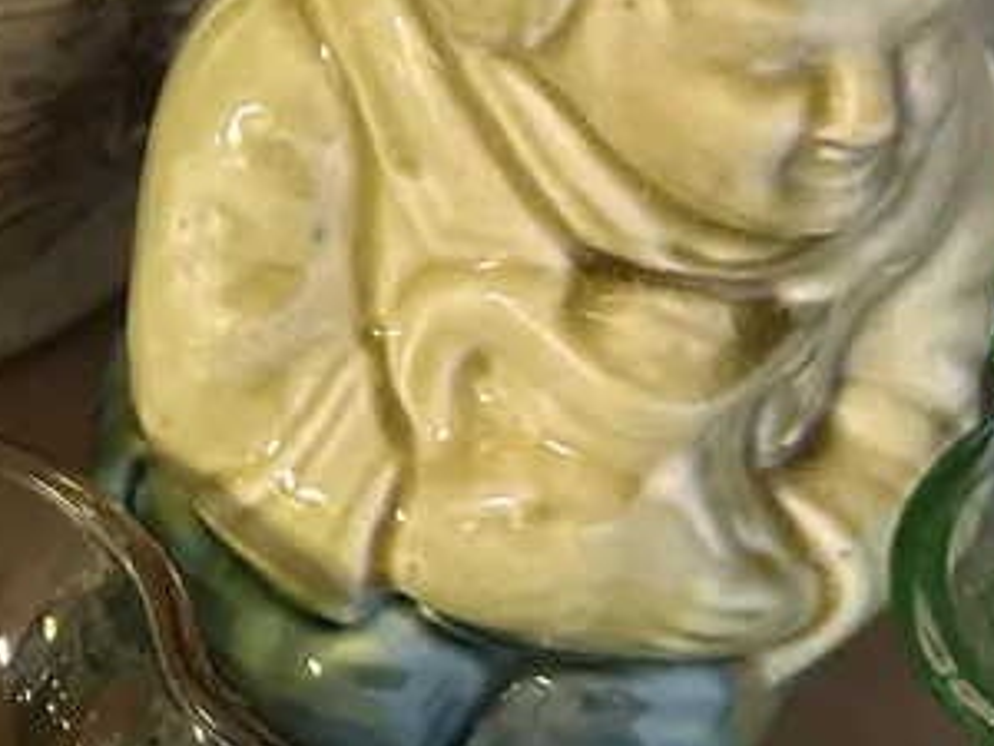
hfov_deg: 21.6
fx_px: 2355
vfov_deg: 18.0
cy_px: 282
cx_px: -288
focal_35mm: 82
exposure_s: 1/50
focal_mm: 6.86
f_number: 1.78
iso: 500
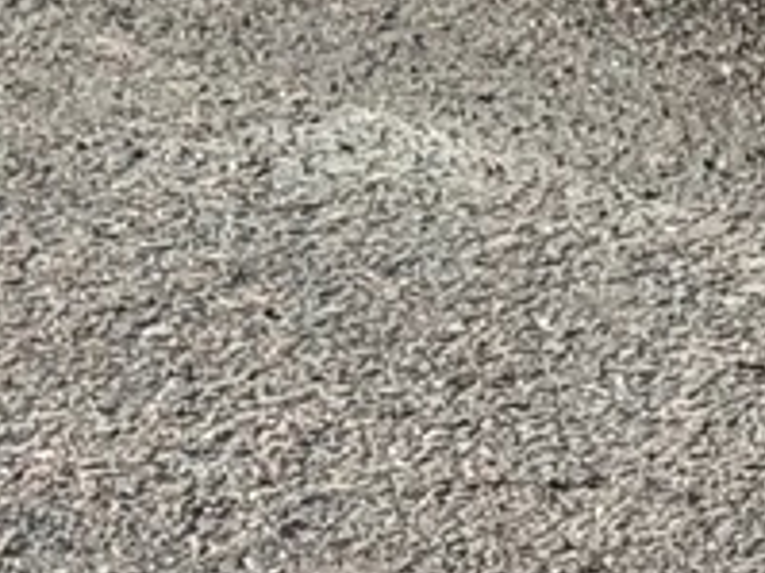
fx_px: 7686
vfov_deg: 4.2
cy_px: -846
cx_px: 1472
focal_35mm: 348
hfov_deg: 5.6
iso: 64
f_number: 1.78
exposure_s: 1/2833
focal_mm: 6.76
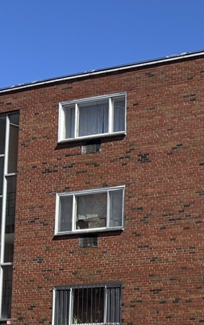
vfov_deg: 28.8
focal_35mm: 69
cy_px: 278
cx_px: 393
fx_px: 613
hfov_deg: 15.5
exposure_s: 1/2451
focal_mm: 5.96
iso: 50
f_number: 1.6
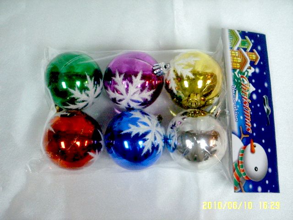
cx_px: 146
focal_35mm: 80
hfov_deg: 24.4
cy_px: 110
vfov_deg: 18.4
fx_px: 677
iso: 150
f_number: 4.2
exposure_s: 1/45
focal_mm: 13.7
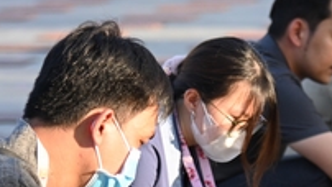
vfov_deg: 3.5
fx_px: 3110
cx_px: 291
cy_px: 128
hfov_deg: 6.1
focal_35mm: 353
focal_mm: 105
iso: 400
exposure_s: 1/640
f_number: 4
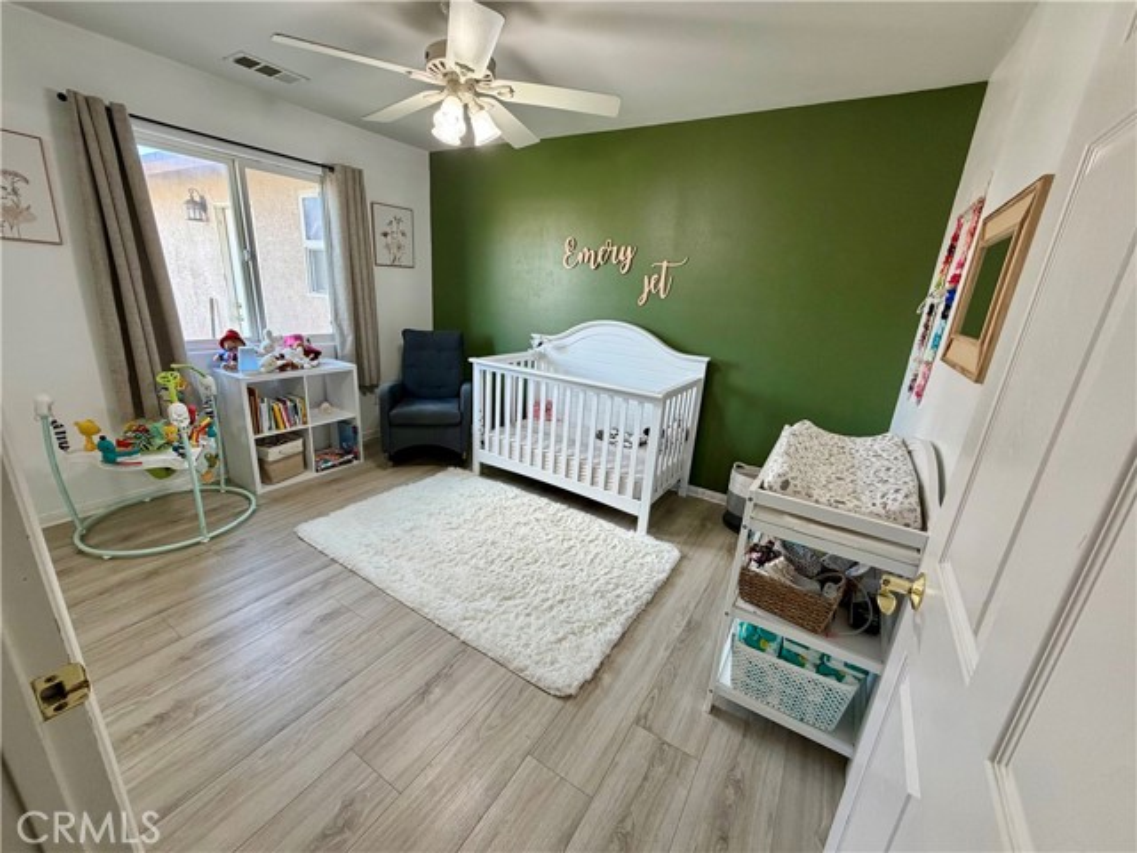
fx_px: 460
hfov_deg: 102.1
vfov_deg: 85.7
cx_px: 568
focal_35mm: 14
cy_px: 426
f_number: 2.2
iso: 250
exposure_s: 1/120
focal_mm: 2.22
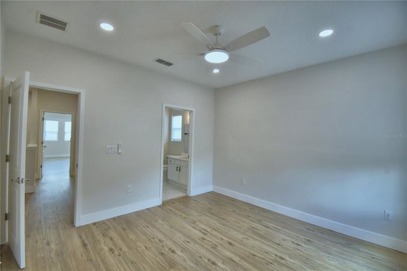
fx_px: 169
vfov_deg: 77.2
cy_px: 136
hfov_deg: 100.4
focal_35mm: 15
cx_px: 204
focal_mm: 10
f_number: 4.5
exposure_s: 1/125
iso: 280
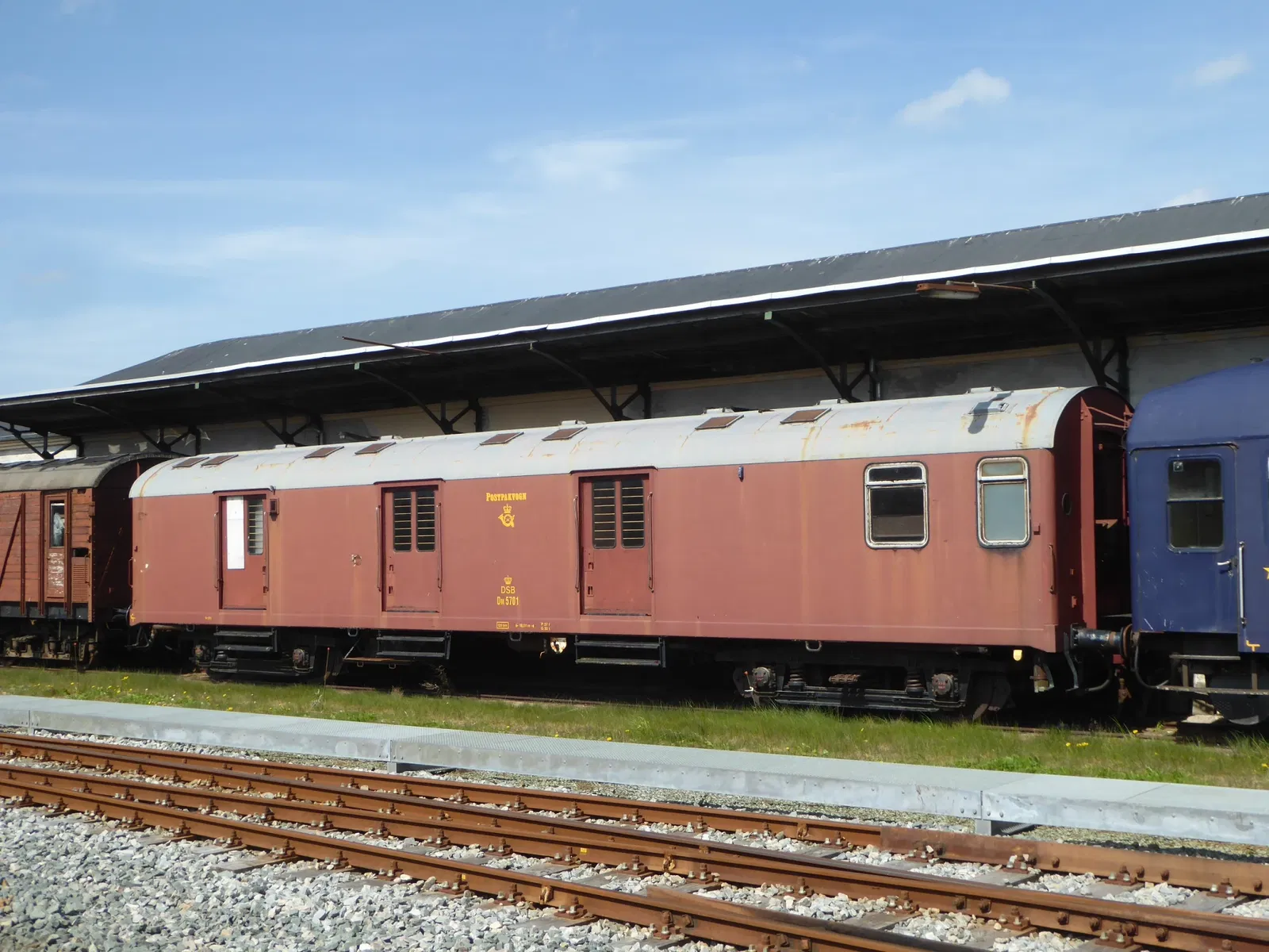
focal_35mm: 46
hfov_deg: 41.2
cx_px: 634
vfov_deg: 31.5
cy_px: 476
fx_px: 1686
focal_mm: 7.8
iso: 100
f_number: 3.9
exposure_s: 1/640
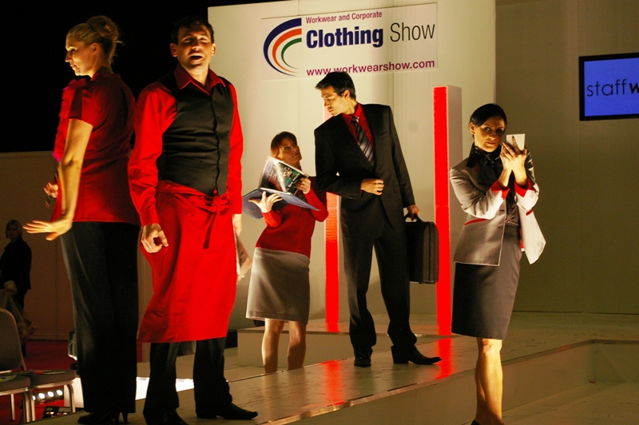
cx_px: 320
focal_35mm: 82
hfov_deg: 24.6
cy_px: 212
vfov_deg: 16.5
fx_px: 1463
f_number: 5.6
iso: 800
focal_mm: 55
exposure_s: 1/125
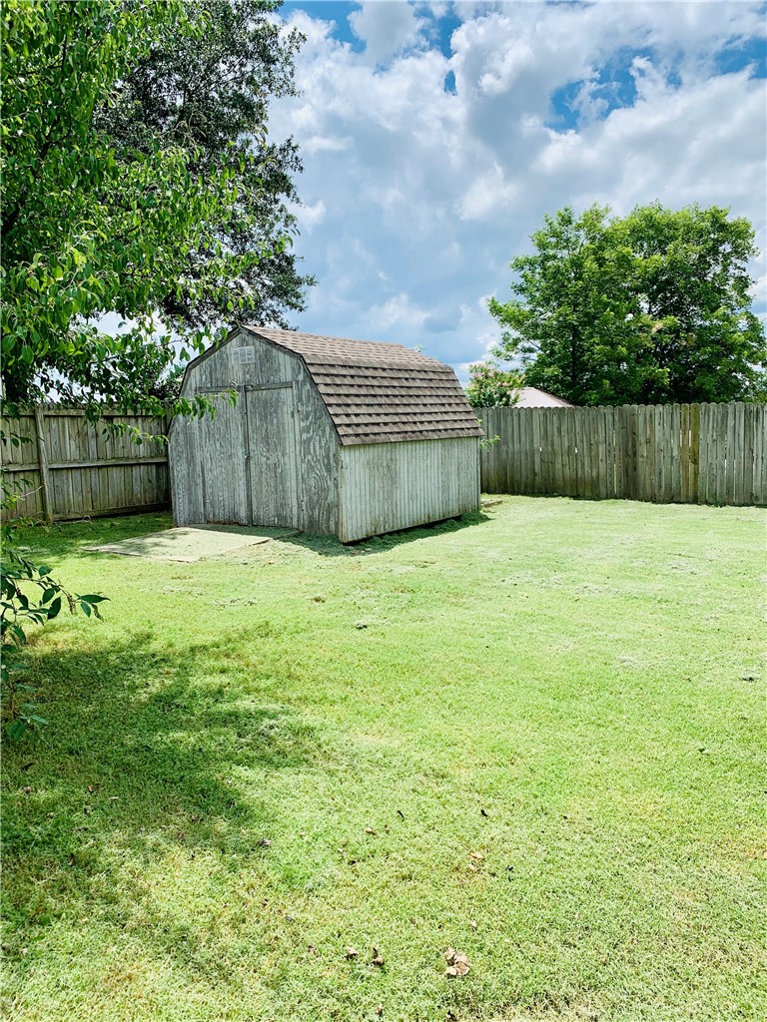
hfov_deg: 53.1
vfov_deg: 67.3
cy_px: 511
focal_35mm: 26
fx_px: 768
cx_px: 384
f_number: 1.8
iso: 25
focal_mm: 4.25
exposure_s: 1/2755
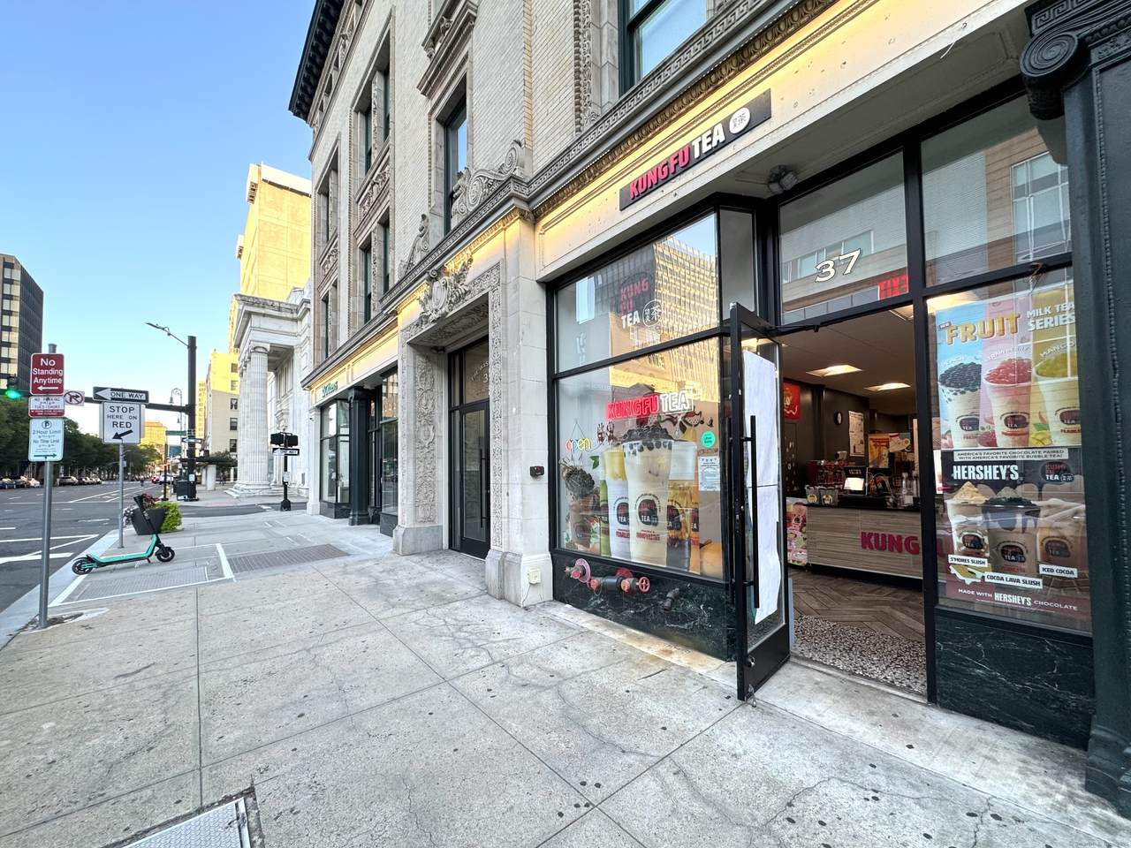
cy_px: 424
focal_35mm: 14
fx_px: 457
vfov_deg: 85.7
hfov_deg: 102.1
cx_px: 566
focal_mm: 2.22
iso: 50
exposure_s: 1/120
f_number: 2.2
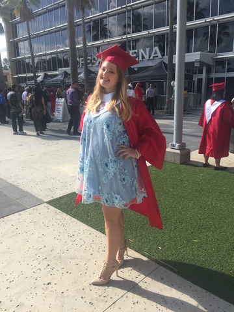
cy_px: 156
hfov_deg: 48.2
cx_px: 117
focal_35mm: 29
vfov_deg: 61.7
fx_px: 261
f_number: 2.2
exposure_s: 1/1522
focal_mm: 4.15
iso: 32
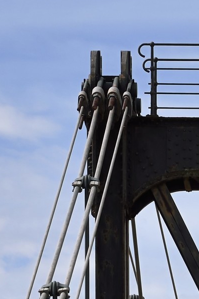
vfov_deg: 4.6
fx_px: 3663
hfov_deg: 3.1
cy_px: 597
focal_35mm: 441
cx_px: 372
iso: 200
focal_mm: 110
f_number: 13
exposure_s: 1/320
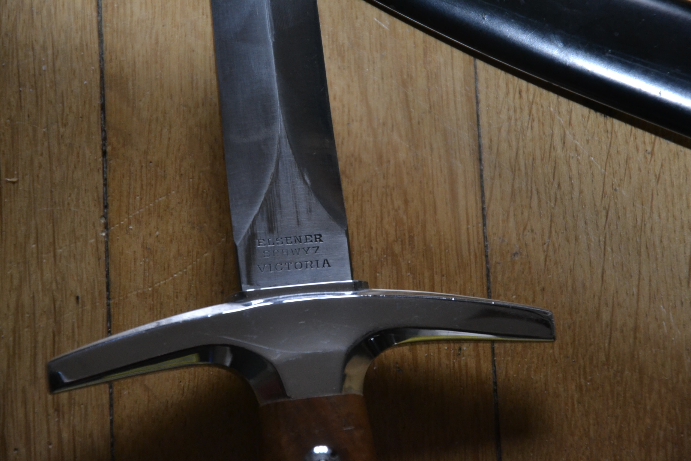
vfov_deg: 8.7
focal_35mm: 158
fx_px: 3023
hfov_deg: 13.0
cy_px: 230
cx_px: 346
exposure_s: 1/60
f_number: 5.6
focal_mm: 105
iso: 1600
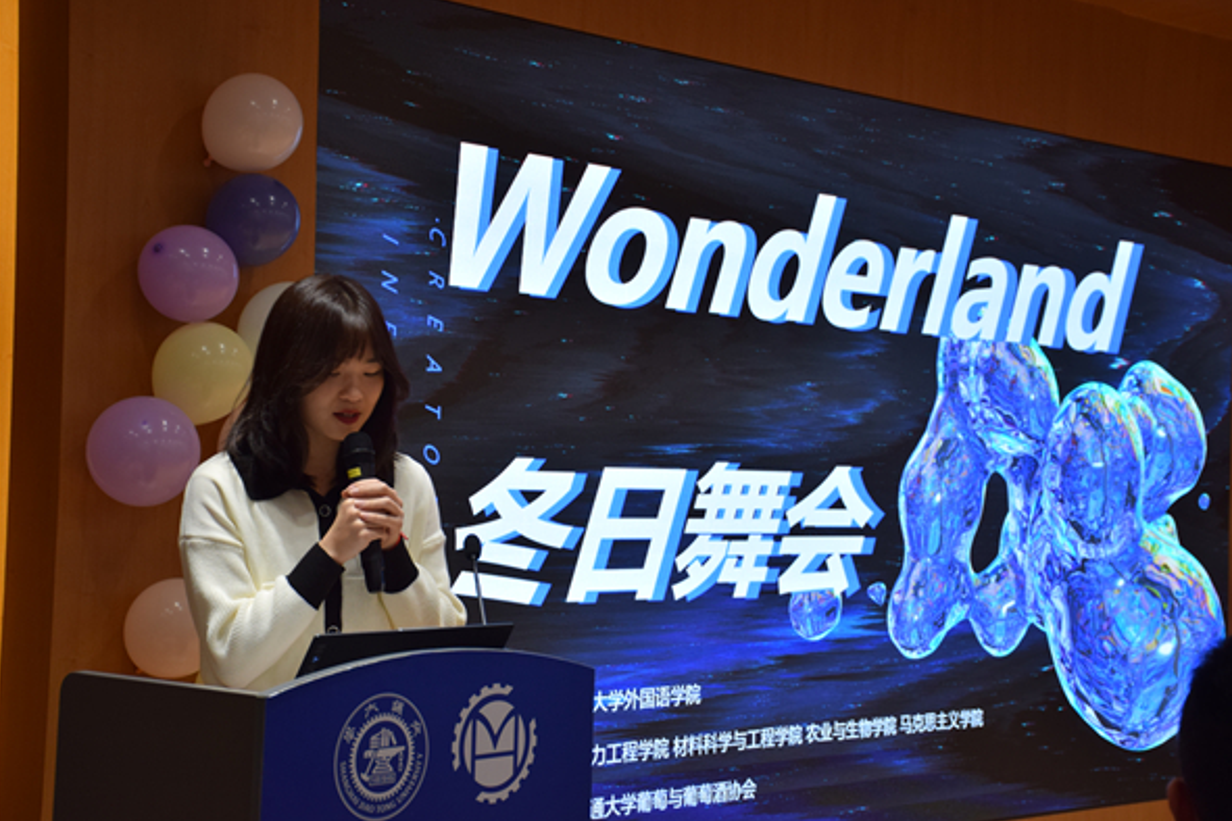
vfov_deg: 21.2
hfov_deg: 31.4
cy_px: 410
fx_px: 2190
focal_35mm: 64
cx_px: 621
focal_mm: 42
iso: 400
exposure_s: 1/80
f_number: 4.5
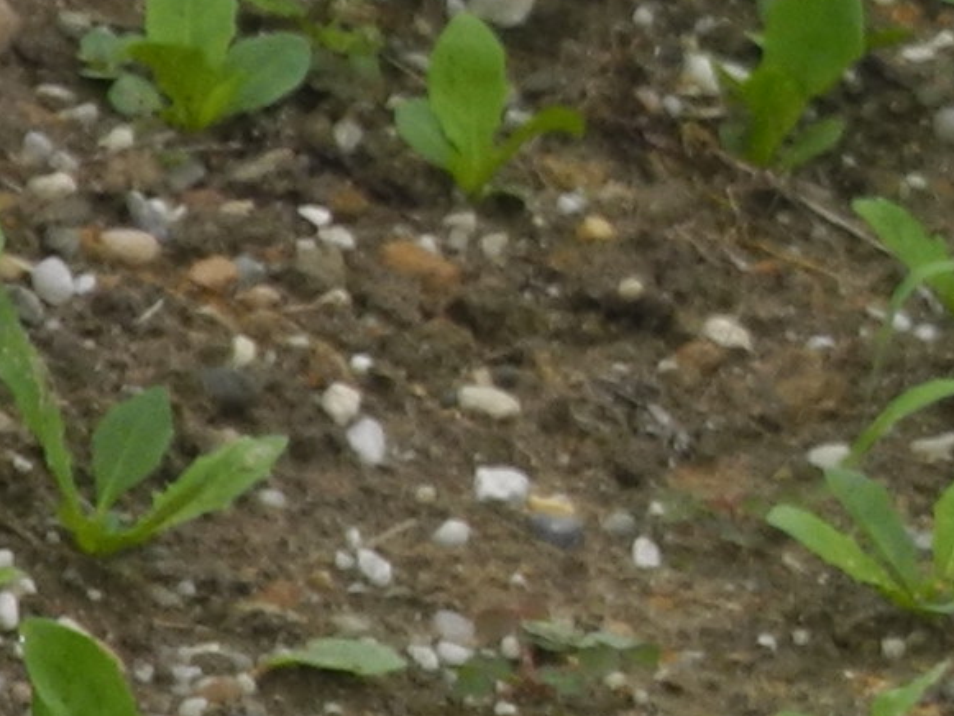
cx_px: 2988
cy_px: -458
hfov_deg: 2.3
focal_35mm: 848
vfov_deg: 1.8
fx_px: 23375
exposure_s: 1/400
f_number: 5
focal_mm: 28.9
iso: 110
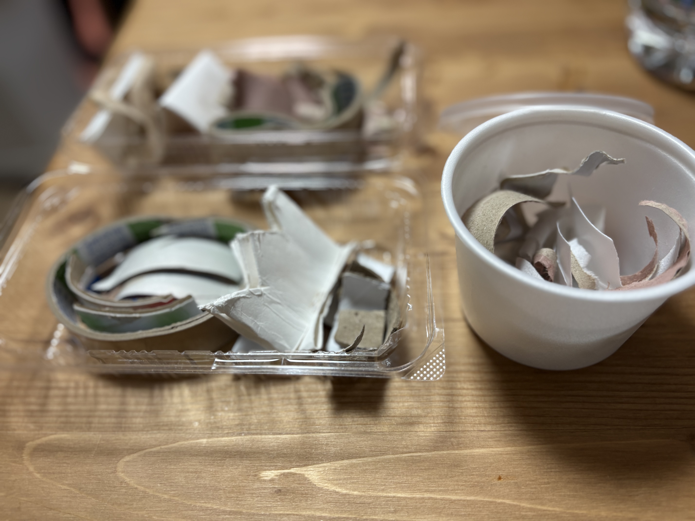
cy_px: 260
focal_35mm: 26
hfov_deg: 67.3
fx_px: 522
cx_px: 348
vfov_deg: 53.1
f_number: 1.6
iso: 100
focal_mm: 5.96
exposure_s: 1/60
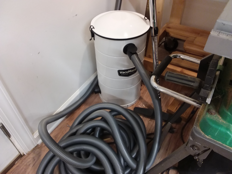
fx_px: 181
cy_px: 87
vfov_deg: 51.4
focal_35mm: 27
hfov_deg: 65.3
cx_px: 116
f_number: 1.9
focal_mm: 2.91
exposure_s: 1/17
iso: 100
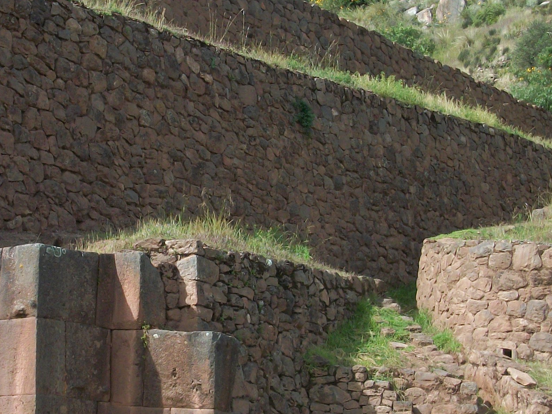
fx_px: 1419
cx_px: 177
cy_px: 275
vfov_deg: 16.6
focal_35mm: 89
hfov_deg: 21.9
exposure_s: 1/640
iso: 80
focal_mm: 6.3
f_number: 3.1
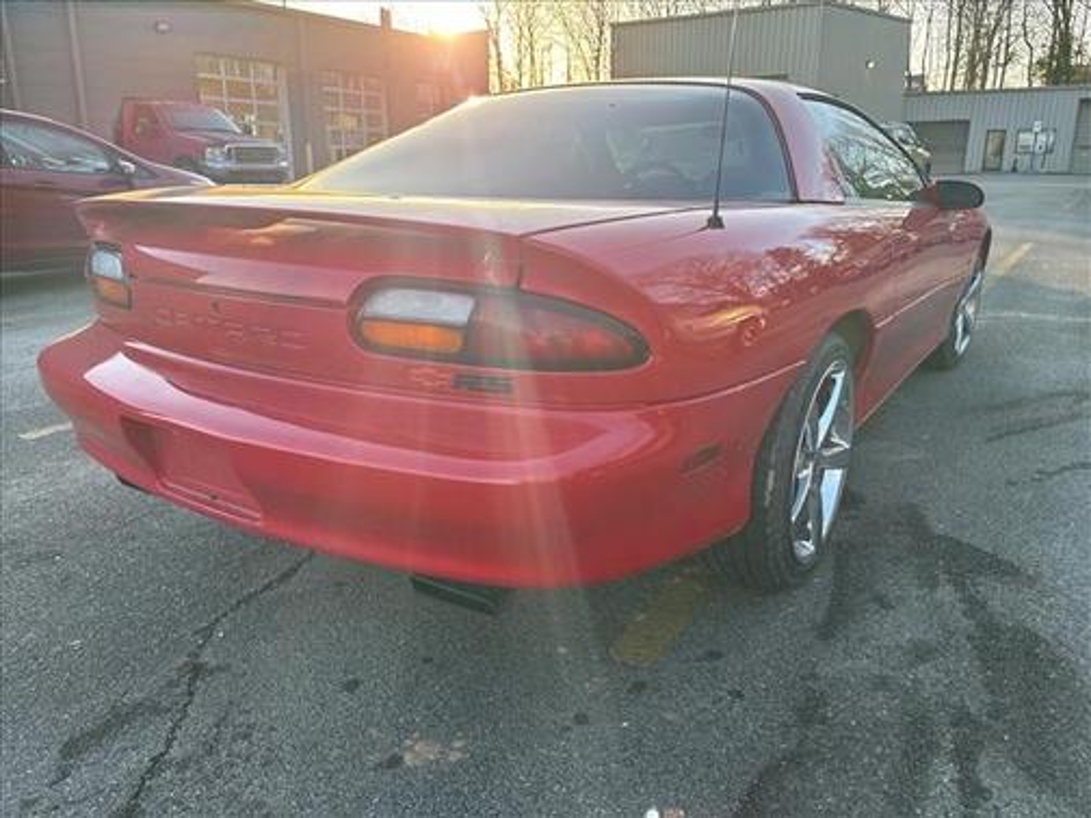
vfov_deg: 53.1
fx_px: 819
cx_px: 546
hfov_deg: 67.3
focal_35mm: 26
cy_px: 409
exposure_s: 1/468
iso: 50
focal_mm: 5.96
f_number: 1.6
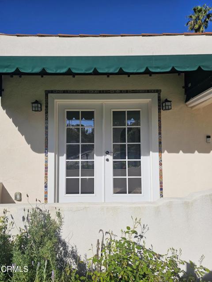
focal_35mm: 23
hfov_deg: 58.9
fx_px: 188
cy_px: 141
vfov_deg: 73.9
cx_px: 106
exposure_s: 1/1742
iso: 12
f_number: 1.7
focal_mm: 6.3
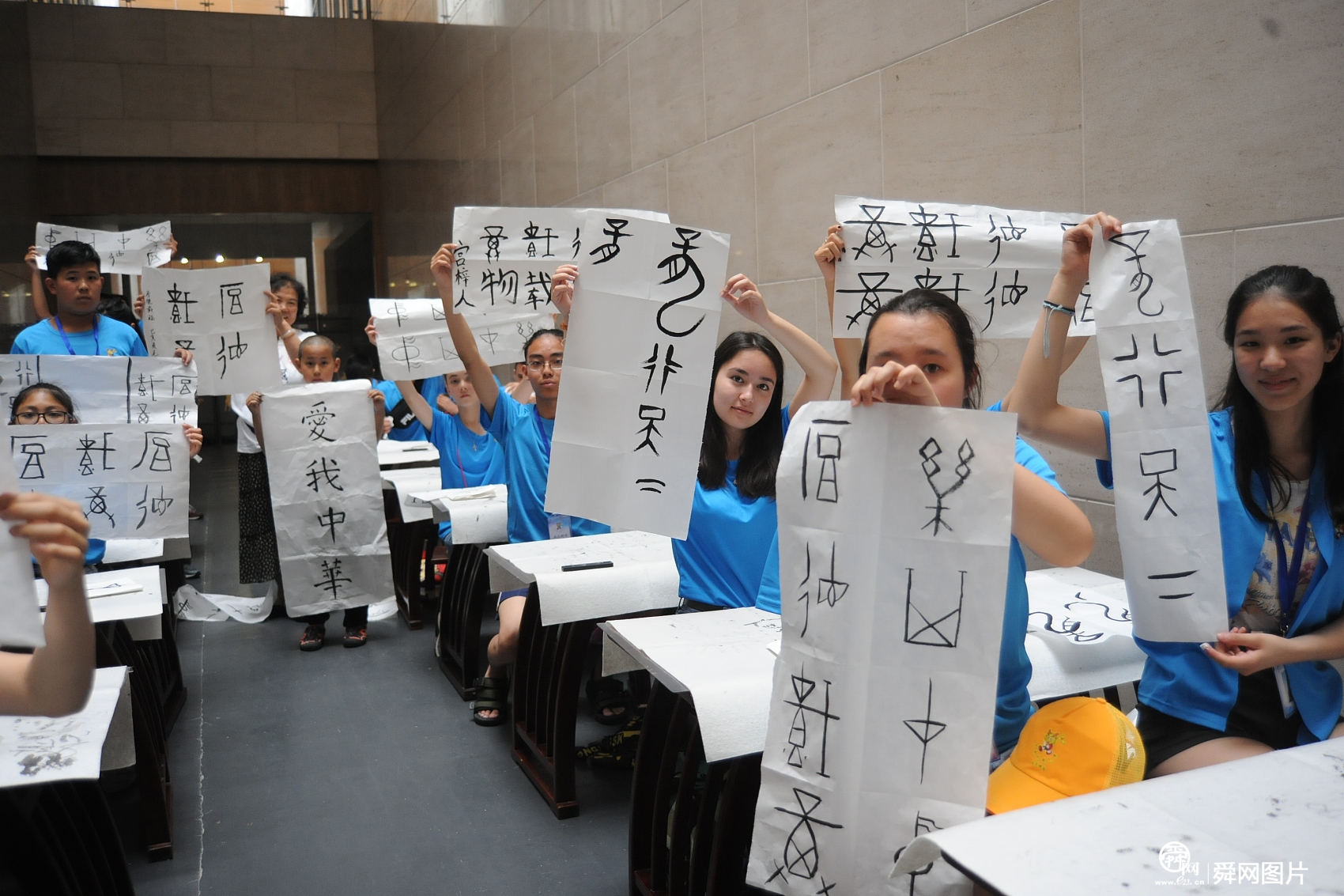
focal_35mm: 31
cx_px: 672
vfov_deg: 42.3
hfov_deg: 60.3
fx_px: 1157
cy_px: 448
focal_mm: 31
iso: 1600
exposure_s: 1/160
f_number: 3.5
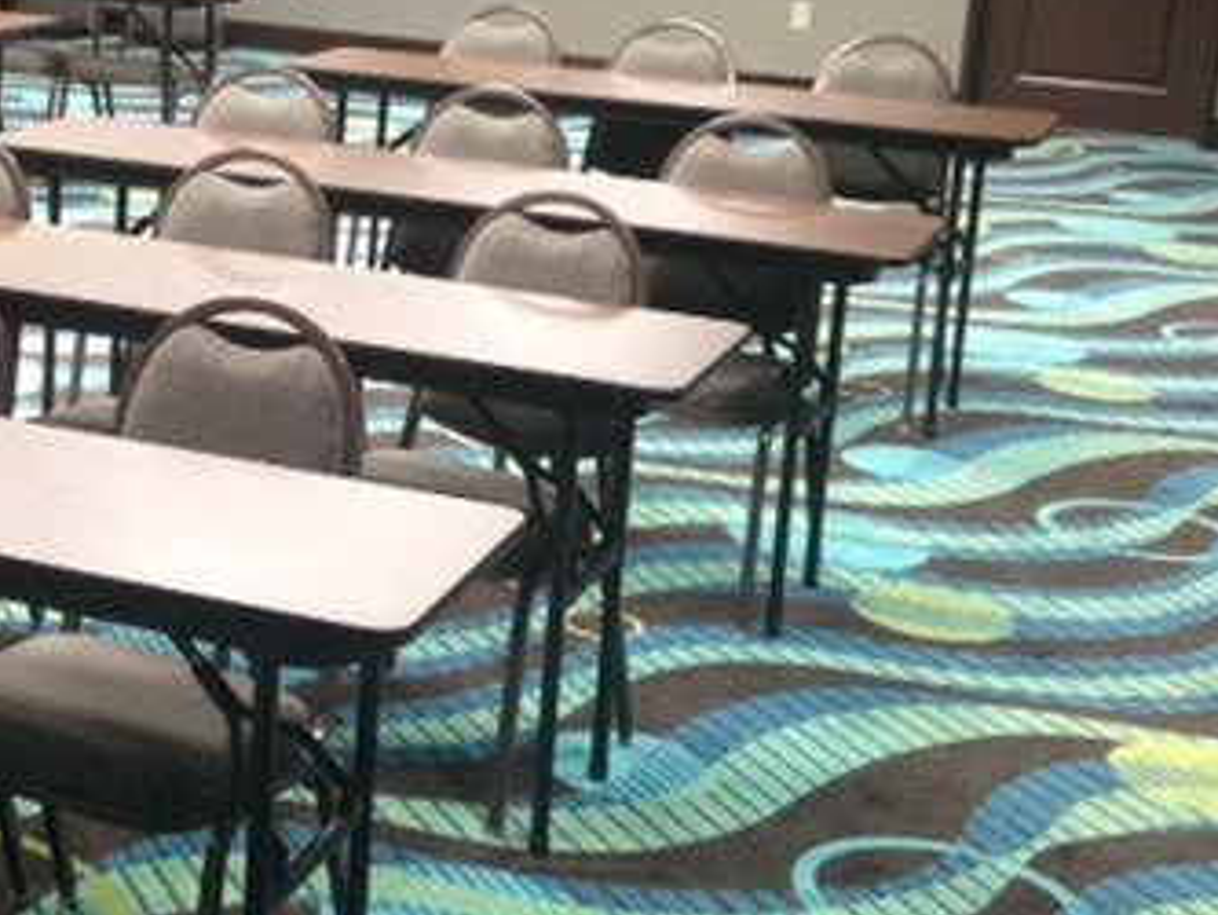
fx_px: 2675
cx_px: 90
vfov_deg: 19.3
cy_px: 300
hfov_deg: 24.8
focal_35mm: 76
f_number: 2.4
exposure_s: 1/20
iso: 200
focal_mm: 4.28
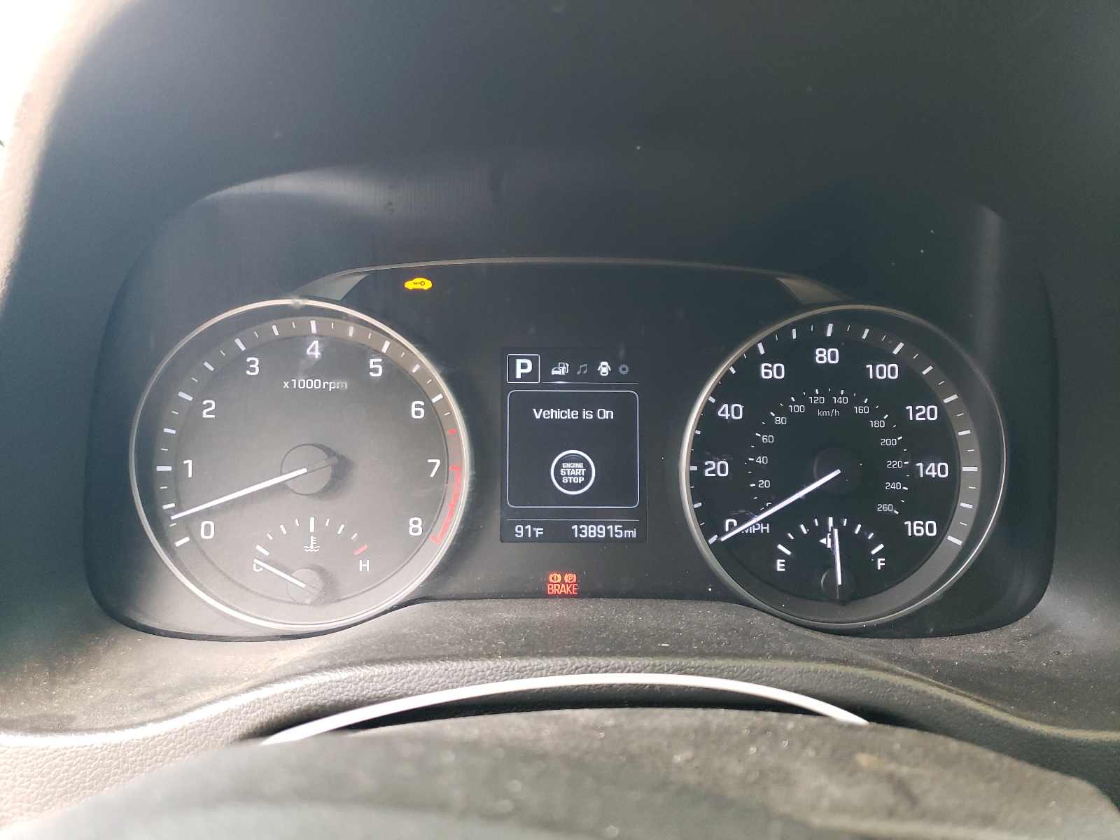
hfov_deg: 67.3
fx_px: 841
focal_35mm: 26
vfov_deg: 53.1
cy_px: 420
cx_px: 560
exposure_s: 1/60.2
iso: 225
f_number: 1.5
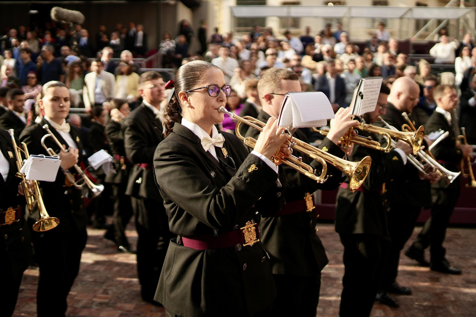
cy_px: 158
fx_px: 463
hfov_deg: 54.4
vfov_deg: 37.8
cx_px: 238
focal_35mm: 35
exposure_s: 1/8000
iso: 100
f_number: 1.4
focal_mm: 35
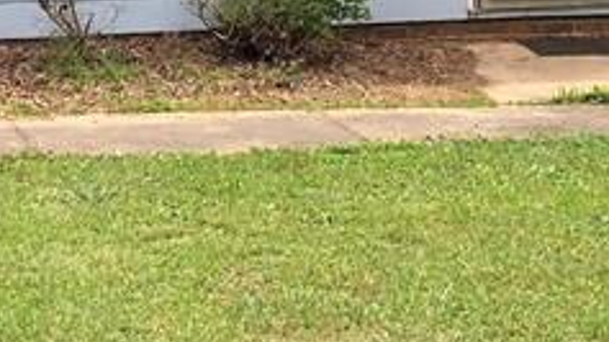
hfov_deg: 16.2
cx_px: 139
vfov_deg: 8.7
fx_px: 2130
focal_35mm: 132
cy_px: -352
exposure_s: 1/738
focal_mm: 3.99
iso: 20
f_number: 1.8
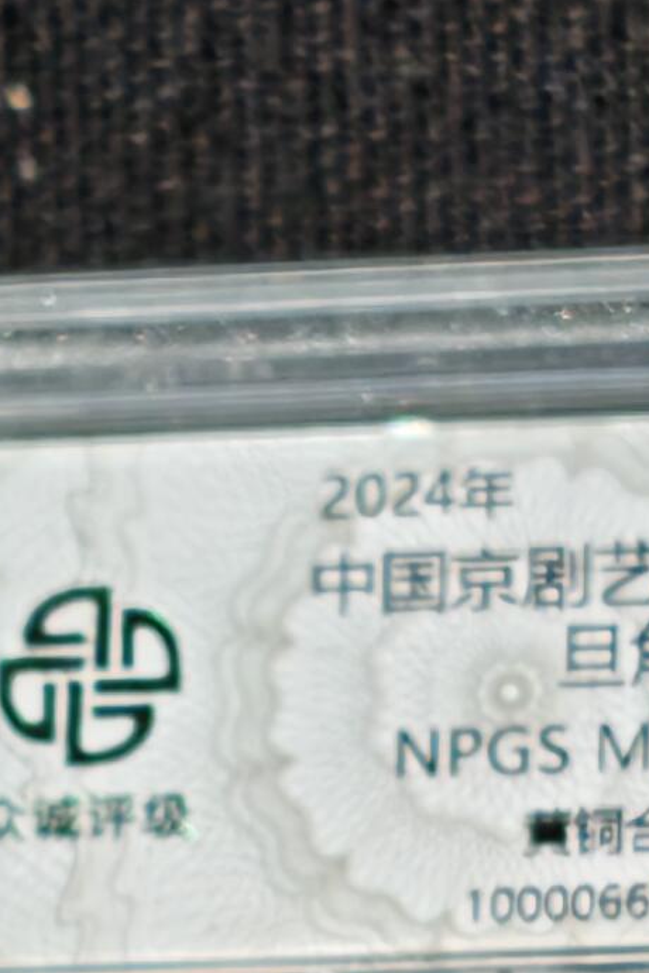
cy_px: 1263
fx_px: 8139
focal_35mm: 301
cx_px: 512
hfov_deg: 4.6
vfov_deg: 6.8
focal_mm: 4.94
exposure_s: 1/3252
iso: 50
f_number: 1.5
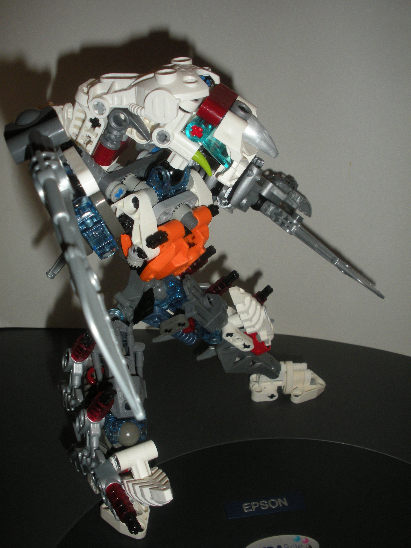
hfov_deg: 40.7
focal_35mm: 35
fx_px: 554
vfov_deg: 52.6
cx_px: 206
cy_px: 274
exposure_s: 1/60
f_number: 5.6
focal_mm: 6.3
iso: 200
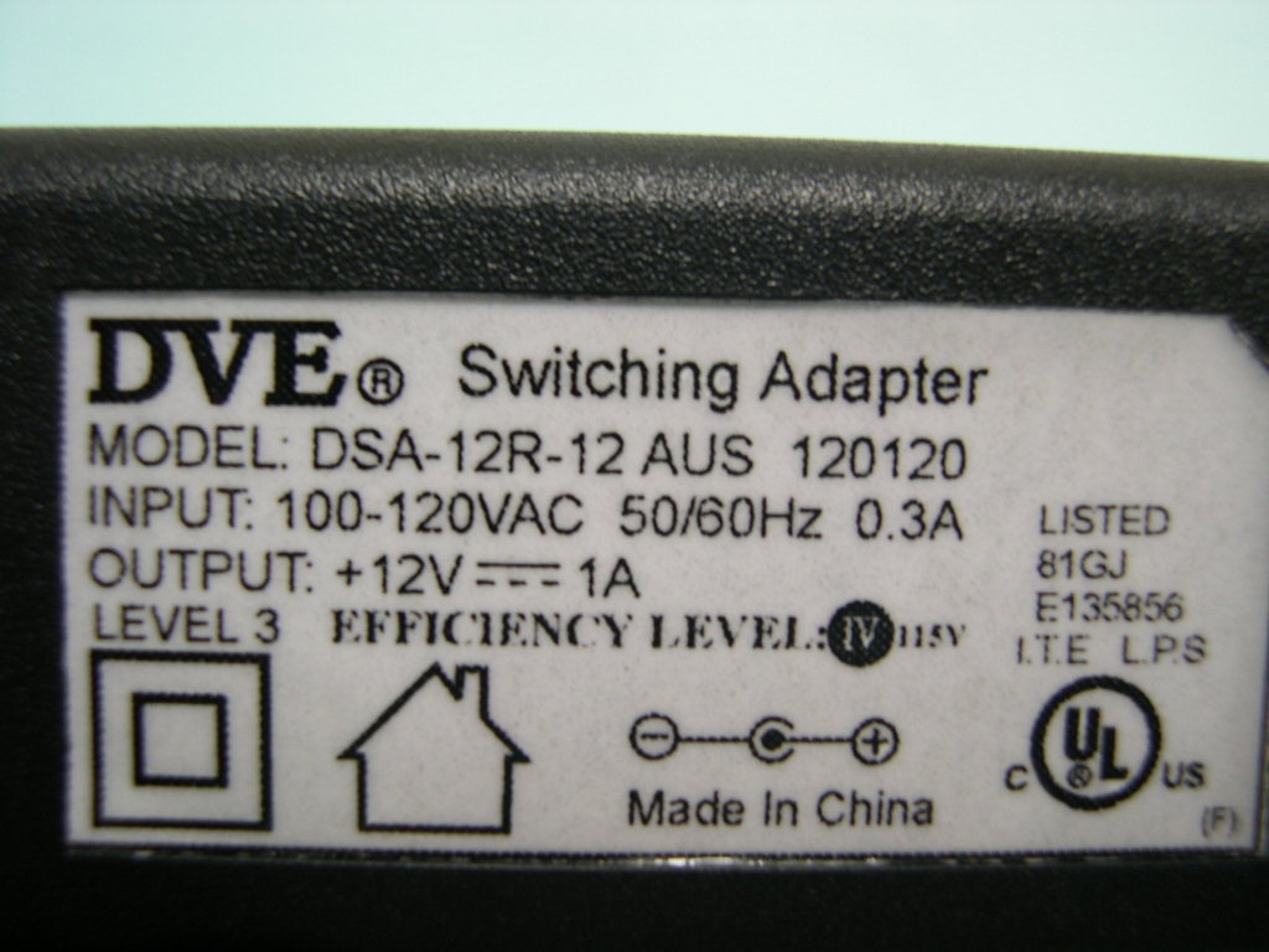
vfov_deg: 37.7
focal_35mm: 38
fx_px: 1393
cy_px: 476
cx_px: 634
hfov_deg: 49.0
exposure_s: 1/7.7
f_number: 2.8
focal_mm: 8
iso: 100
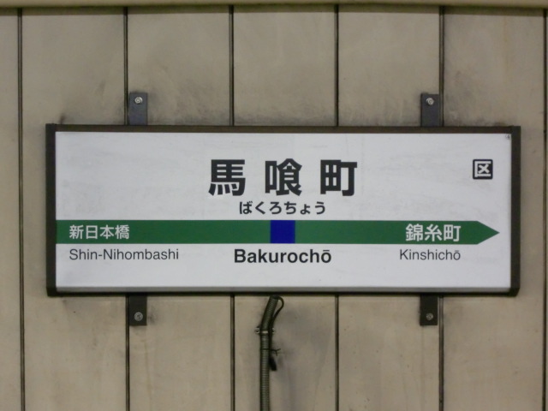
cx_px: 274
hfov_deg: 17.6
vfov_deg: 13.2
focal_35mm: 112
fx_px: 1773
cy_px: 206
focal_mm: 19.6
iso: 800
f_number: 5.8
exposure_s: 1/20
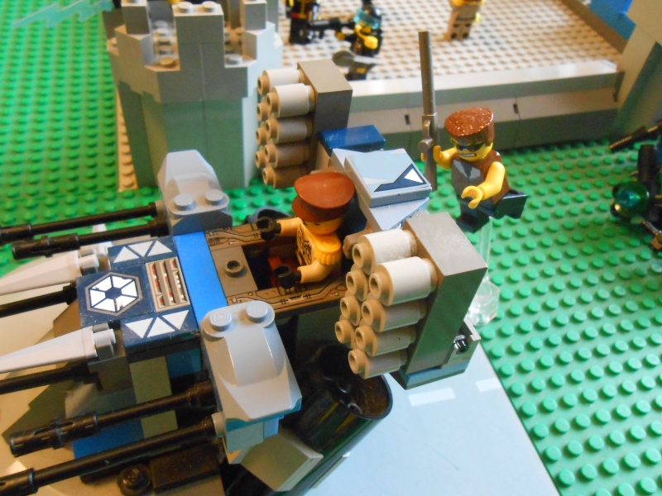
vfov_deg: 46.8
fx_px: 574
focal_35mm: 30
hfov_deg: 60.0
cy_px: 248
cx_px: 331
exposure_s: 1/5
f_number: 3.8
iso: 800
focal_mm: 5.3
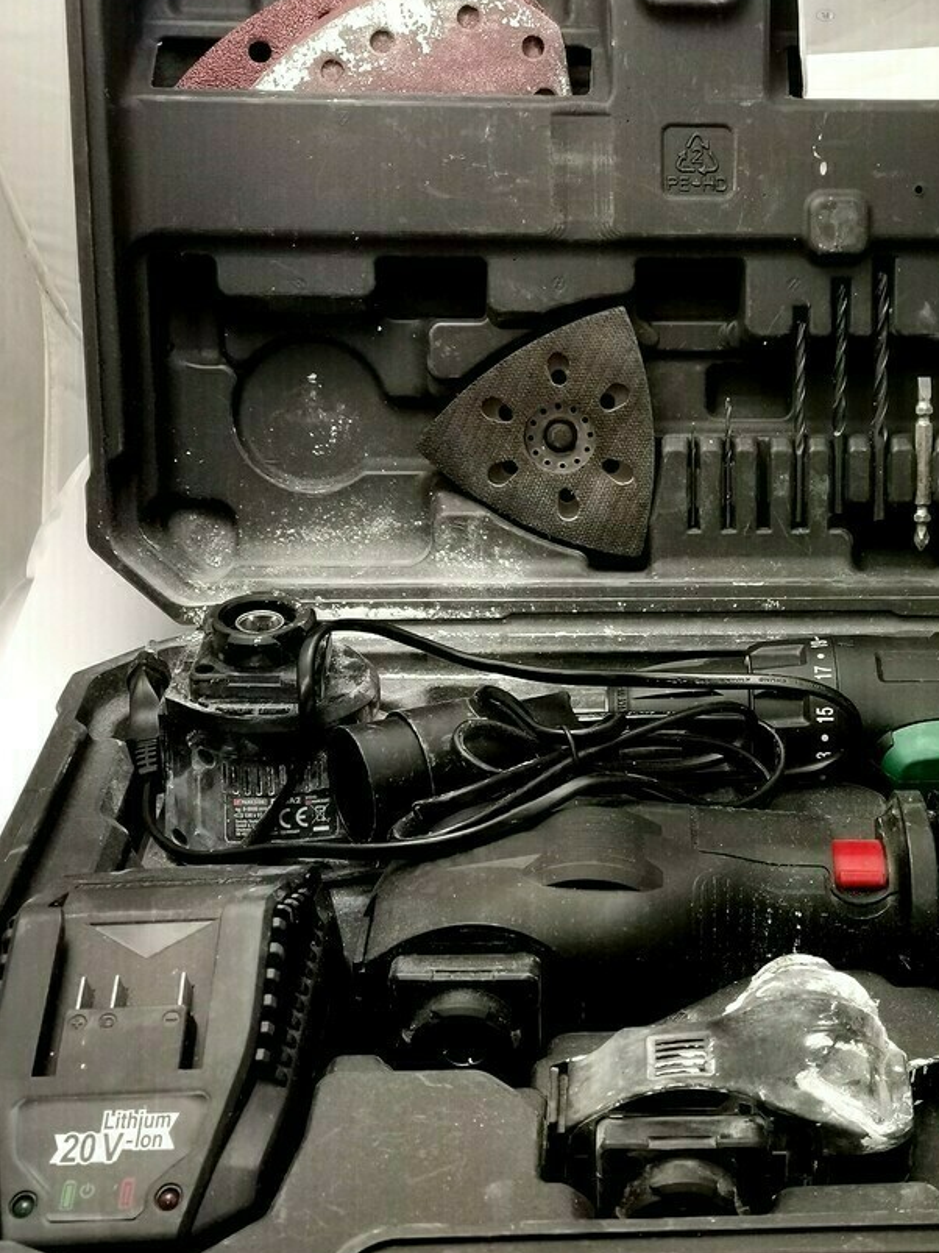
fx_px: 1845
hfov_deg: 28.1
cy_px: 649
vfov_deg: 37.5
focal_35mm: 51
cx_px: 711
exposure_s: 1/100
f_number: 1.8
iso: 320
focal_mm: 4.75
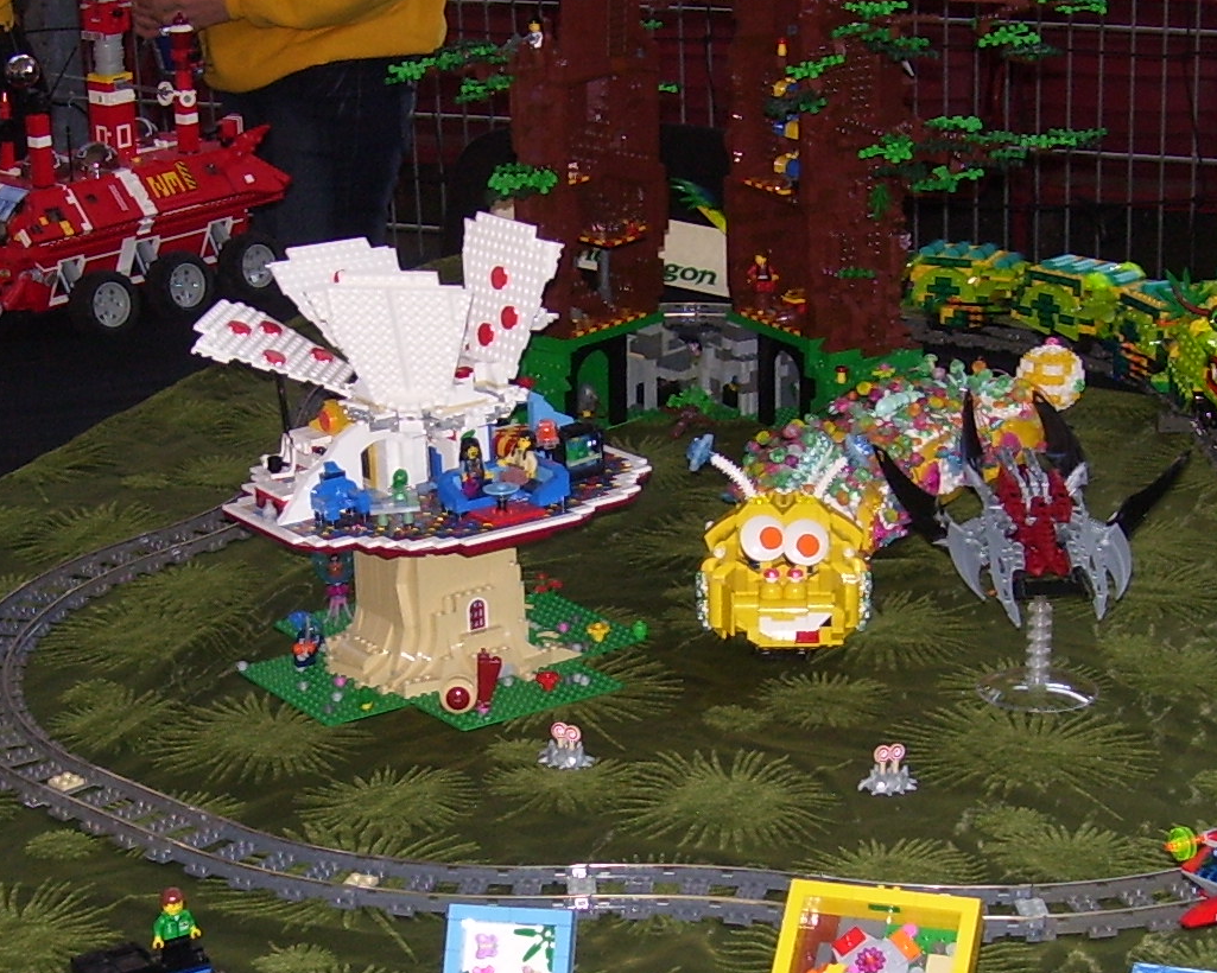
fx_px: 2845
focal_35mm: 79
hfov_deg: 24.1
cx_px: 449
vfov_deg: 19.4
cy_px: 656
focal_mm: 6
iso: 80
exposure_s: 1/60
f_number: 2.7
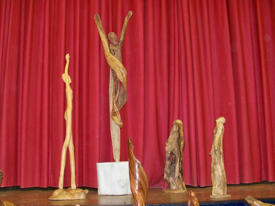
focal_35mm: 41
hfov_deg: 45.6
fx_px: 326
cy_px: 118
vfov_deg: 35.1
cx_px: 113
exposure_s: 1/30
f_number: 2.8
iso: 200
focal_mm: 5.85
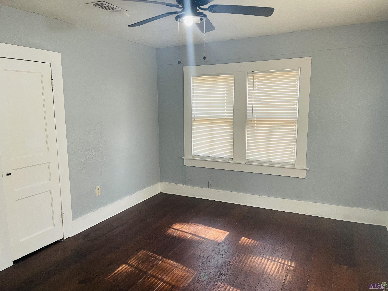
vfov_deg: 54.9
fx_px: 280
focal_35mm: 25
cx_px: 194
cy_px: 146
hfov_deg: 69.4
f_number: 1.6
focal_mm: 5.1
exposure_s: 1/60
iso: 100
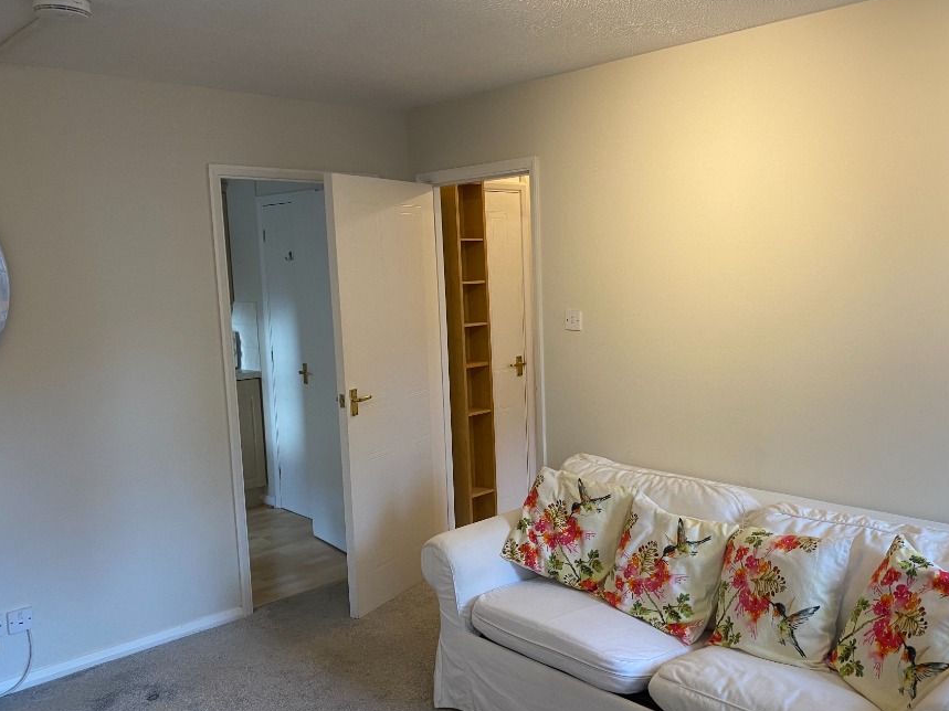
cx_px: 545
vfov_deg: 45.4
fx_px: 850
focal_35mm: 31
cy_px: 363
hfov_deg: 58.1
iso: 80
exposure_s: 1/50
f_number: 1.8
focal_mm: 4.25
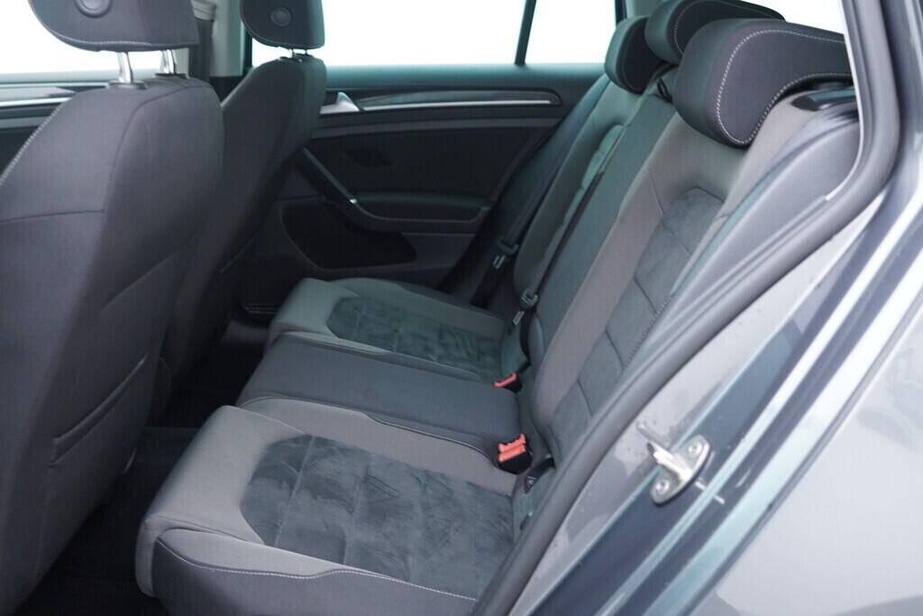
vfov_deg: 36.9
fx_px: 923
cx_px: 462
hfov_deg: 53.1
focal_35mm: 36
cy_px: 308
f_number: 2.8
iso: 400
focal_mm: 24
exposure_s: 1/40
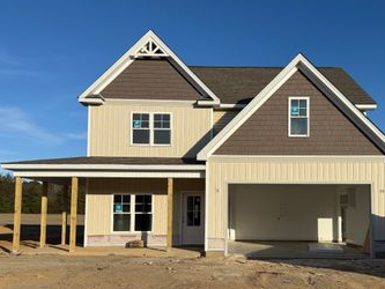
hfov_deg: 50.9
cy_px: 188
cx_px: 236
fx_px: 401
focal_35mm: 36
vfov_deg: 39.3
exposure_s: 1/5714
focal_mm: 6.76
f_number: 1.78
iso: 80
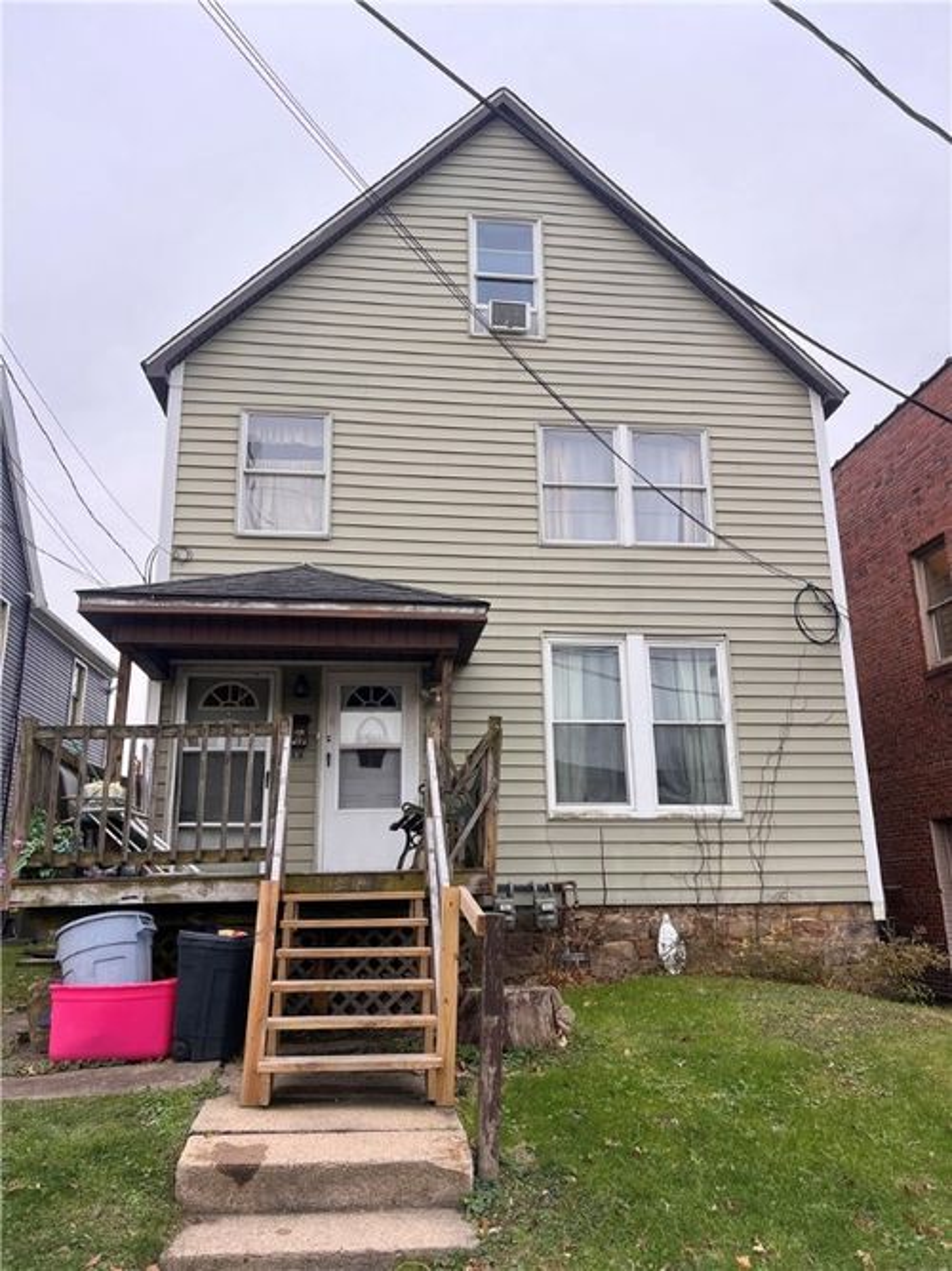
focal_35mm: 26
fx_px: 954
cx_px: 476
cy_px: 636
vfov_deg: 67.3
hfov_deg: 53.0
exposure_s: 1/480
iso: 50
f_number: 1.5
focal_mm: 5.7
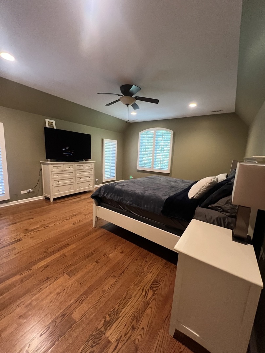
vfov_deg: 106.2
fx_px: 133
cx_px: 132
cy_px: 176
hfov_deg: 89.9
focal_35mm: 13
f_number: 1.8
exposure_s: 1/60
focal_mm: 1.57
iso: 500
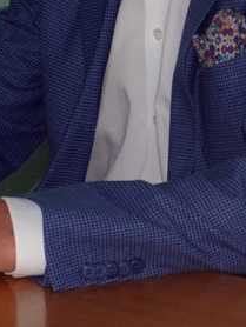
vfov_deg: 13.3
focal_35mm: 139
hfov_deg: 10.7
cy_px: -165
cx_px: 144
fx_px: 1317
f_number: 3.8
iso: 400
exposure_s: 1/125
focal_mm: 21
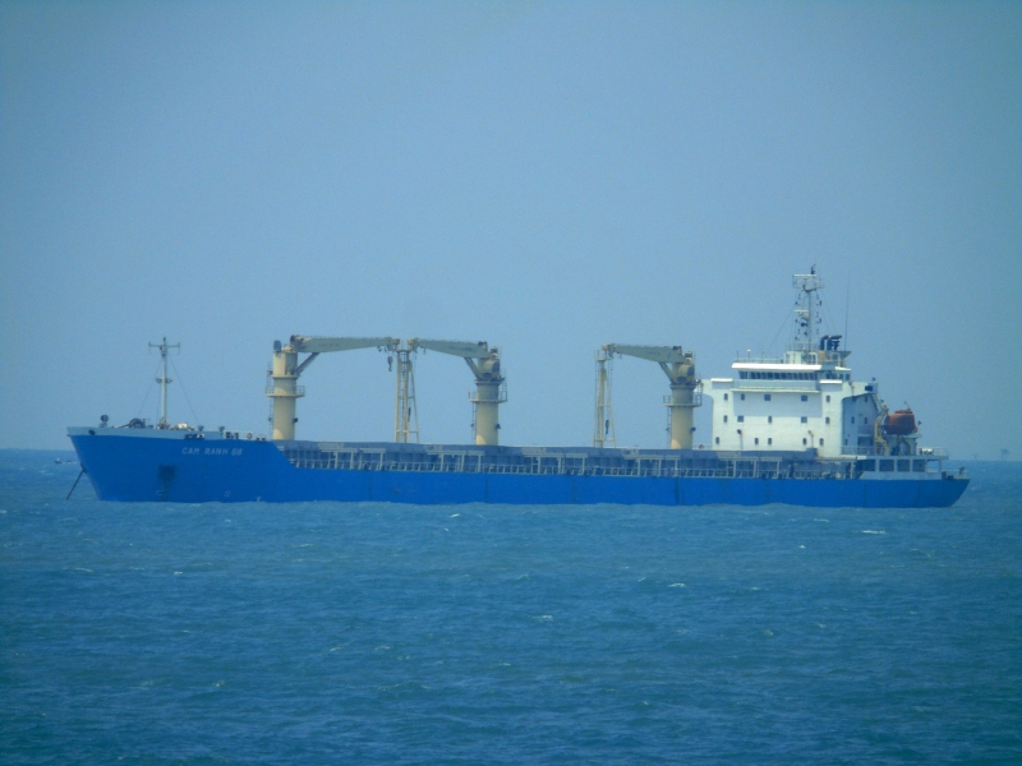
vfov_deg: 1.8
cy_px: 383
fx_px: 25036
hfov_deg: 2.3
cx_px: 511
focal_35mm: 848
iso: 80
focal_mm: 151
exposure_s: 1/400
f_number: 6.1
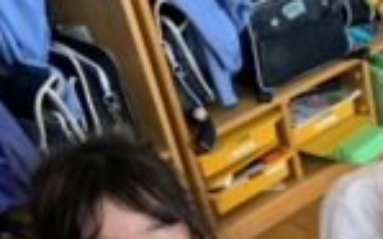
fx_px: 929
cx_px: 558
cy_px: 365
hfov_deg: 20.3
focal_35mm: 89
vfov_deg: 13.7
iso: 80
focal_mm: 4.25
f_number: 1.8
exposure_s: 1/121
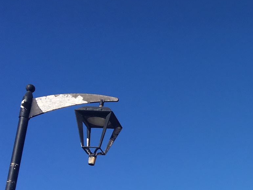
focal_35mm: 76
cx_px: 300
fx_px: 556
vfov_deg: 18.7
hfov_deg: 23.5
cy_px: 203
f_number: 2.2
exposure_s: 1/1789
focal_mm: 4.15
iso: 25
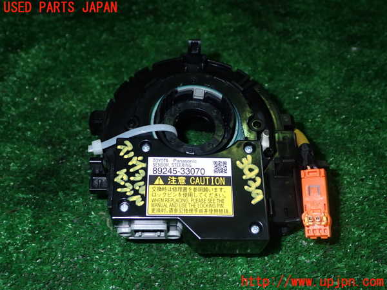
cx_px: 194
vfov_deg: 35.1
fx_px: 458
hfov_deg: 45.8
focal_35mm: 41
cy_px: 145
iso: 200
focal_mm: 7.31
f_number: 8
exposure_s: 1/40
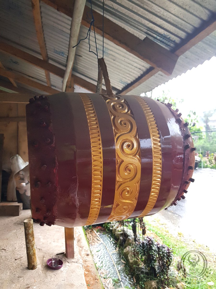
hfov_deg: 53.1
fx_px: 216
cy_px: 144
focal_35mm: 26
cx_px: 108
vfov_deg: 67.3
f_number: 1.7
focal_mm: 4.3
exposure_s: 1/50
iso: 125
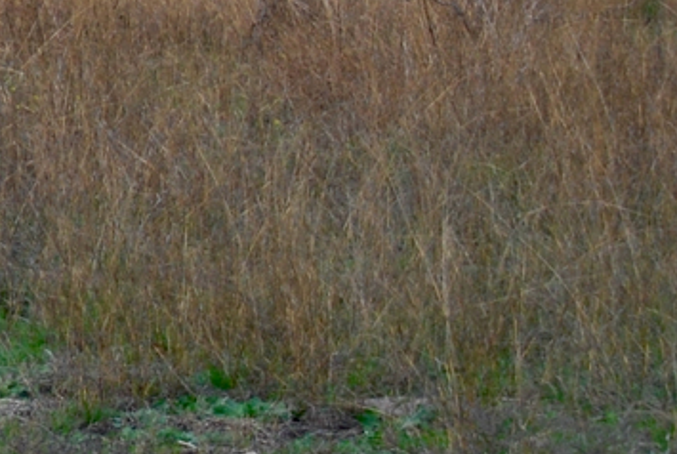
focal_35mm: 300
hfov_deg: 6.7
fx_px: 5651
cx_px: -451
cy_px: -52
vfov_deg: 4.6
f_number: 4.8
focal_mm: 44
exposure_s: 1/60
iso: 200
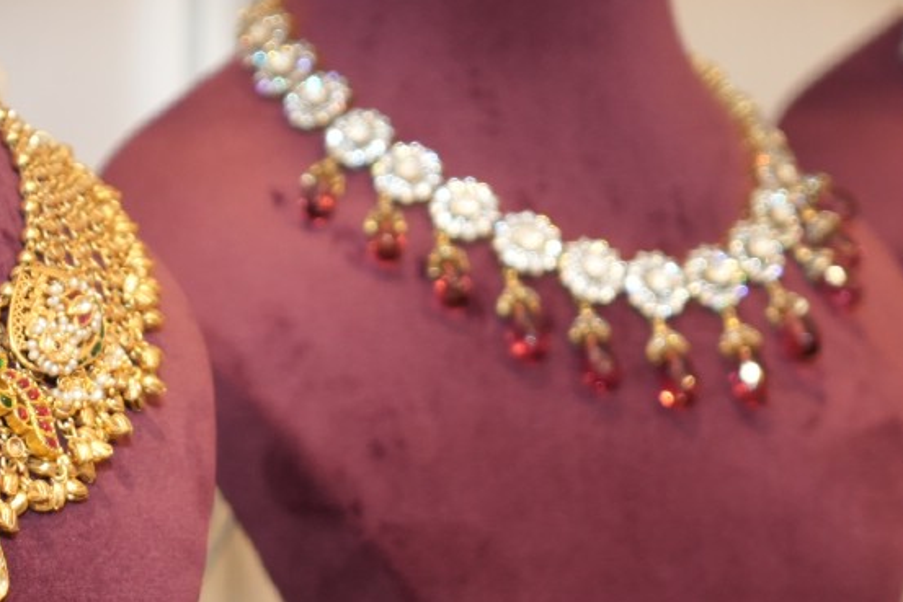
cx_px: -65
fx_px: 6096
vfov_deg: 5.6
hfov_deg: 8.4
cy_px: 568
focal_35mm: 243
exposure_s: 1/160
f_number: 5
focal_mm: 70
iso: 1000
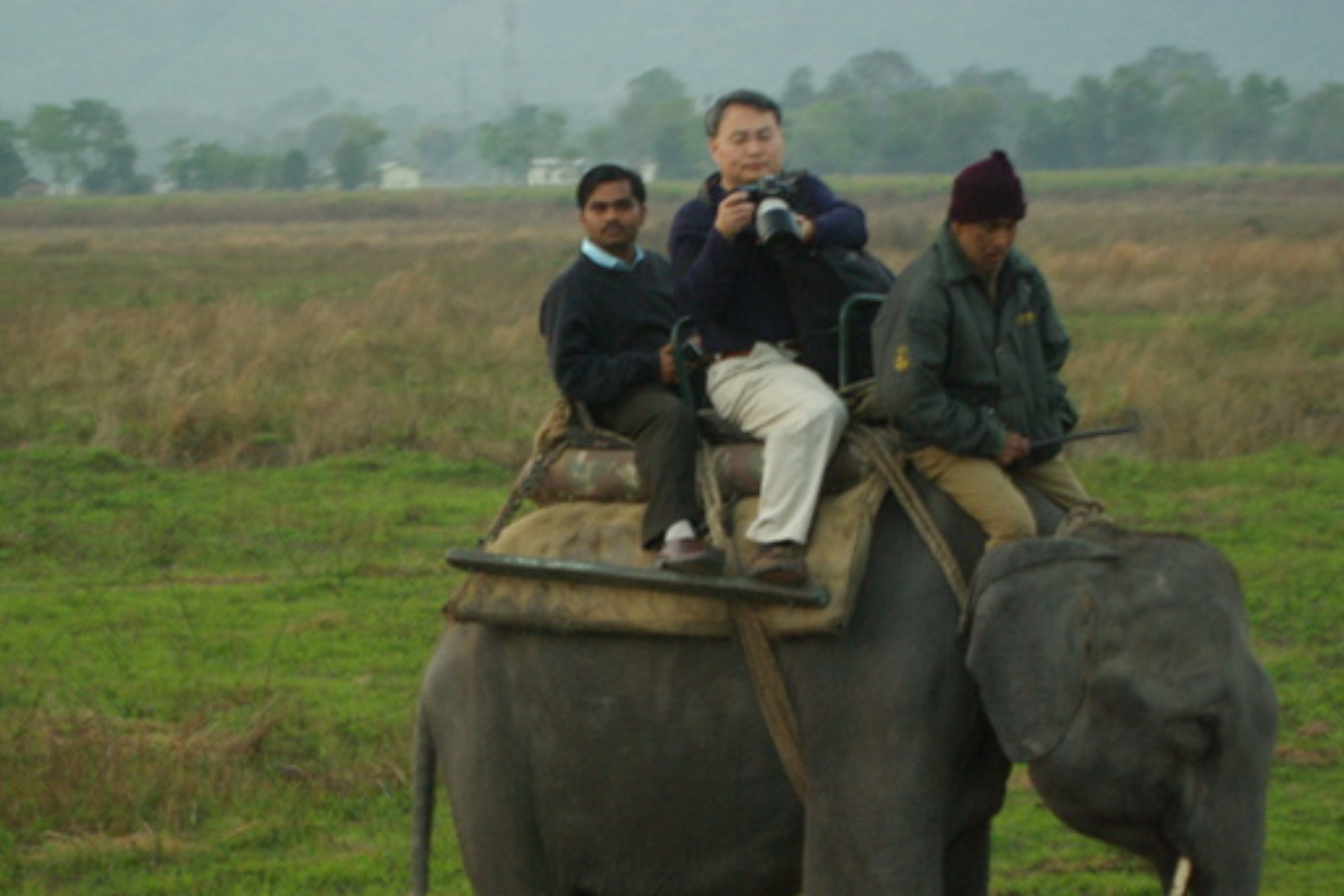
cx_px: 668
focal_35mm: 137
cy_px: 546
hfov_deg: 15.0
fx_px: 5100
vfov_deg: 10.0
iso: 800
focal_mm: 73
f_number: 4.5
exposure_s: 1/60
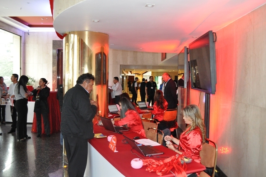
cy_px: 88
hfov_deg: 57.3
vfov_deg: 39.9
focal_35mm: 33
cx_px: 133
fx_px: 244
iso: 2500
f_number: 5
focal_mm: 22
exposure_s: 1/60
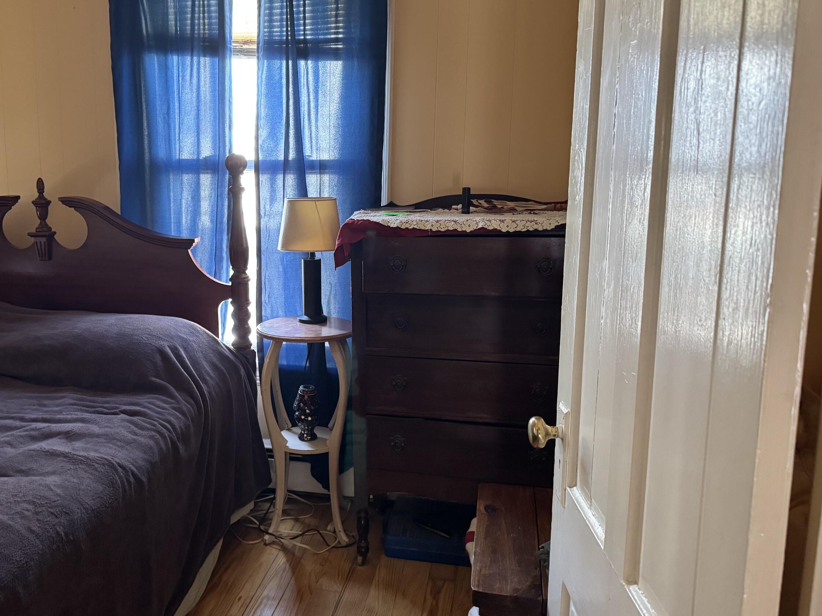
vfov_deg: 44.1
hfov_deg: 56.1
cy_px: 286
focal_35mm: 32
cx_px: 303
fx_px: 760
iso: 640
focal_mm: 6.76
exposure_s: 1/60
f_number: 1.78
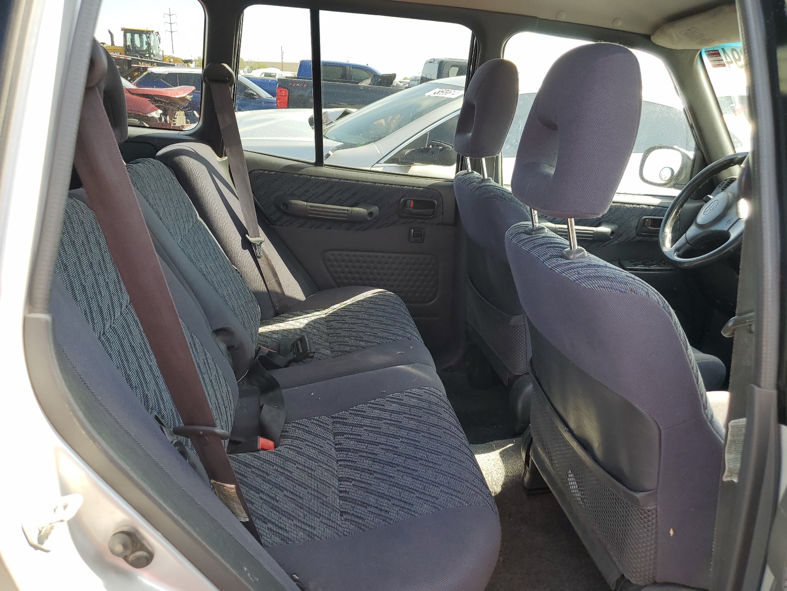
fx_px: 591
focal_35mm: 26
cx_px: 394
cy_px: 296
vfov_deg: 53.1
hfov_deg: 67.3
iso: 50
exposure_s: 1/278
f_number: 1.5
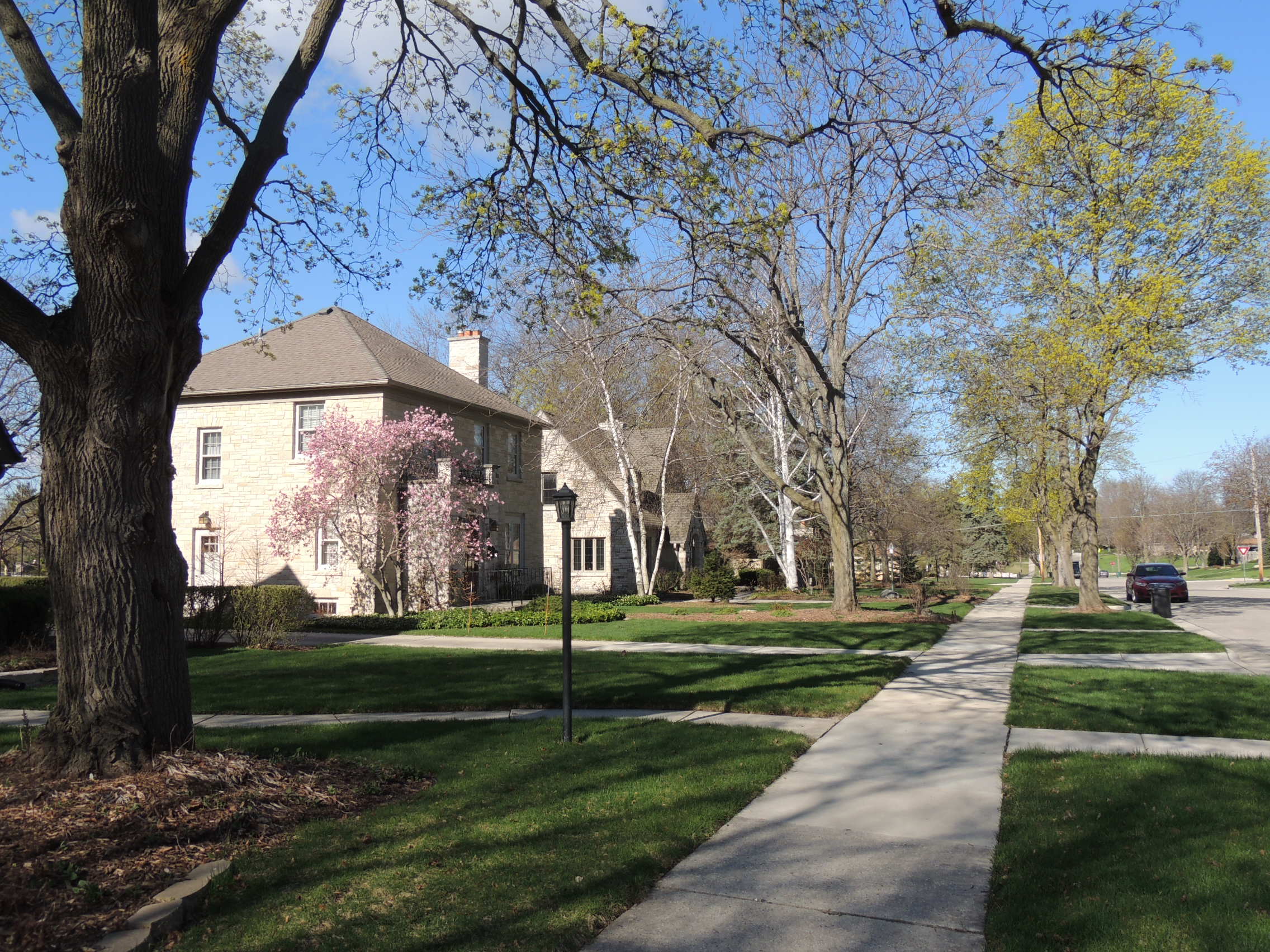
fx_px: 1101
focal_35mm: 30
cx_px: 635
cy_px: 476
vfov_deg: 46.8
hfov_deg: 60.0
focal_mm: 5.3
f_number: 3.1
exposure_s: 1/1000
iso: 100
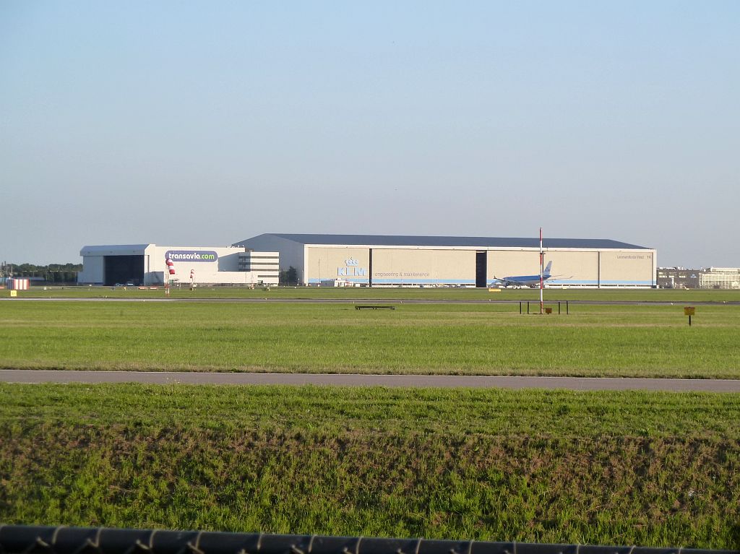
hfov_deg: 16.6
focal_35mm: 119
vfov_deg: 12.4
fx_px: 2543
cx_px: 370
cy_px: 277
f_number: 4.4
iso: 125
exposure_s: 1/200
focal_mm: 19.5
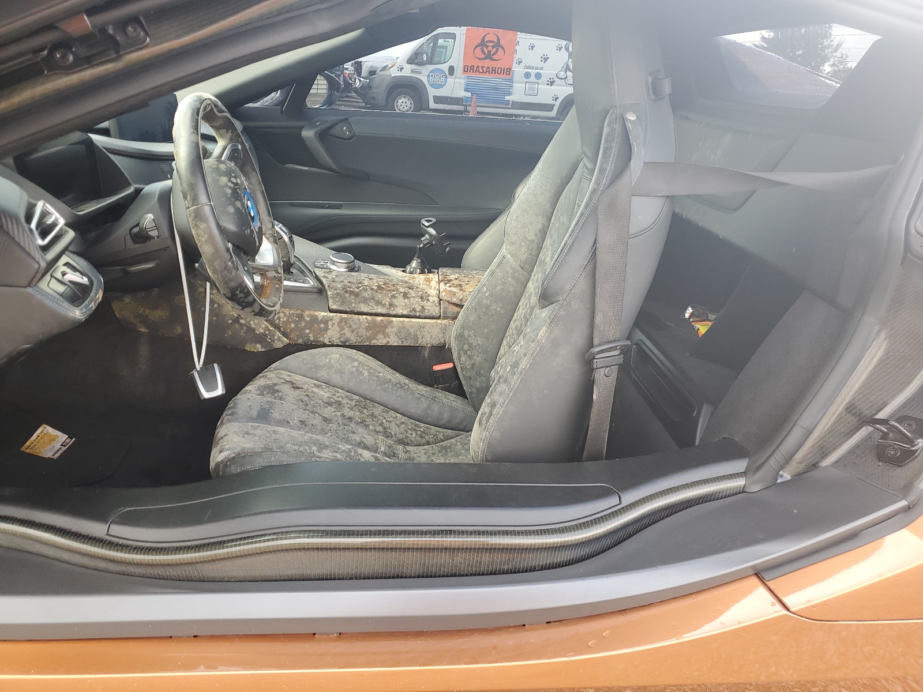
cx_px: 462
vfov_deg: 53.1
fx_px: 693
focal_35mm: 26
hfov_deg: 67.3
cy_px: 346
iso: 54
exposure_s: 1/120
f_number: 1.5
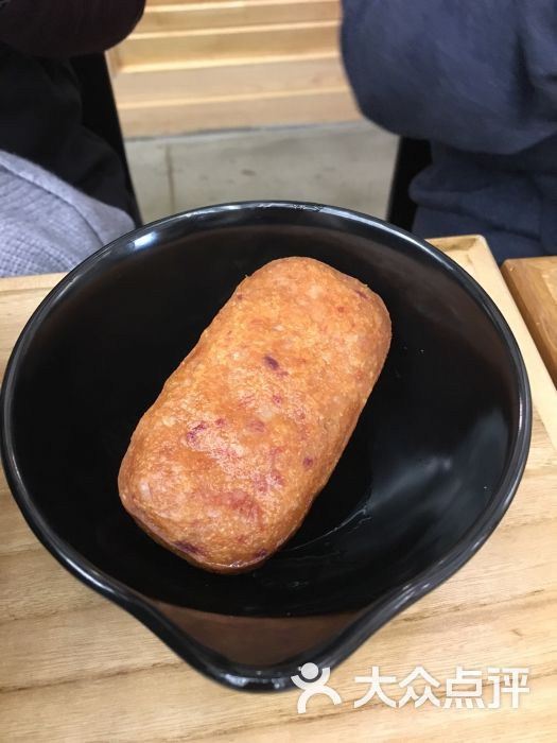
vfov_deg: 61.7
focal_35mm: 29
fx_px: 622
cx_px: 278
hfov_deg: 48.2
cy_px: 372
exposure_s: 1/17
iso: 250
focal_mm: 4.15
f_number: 2.2
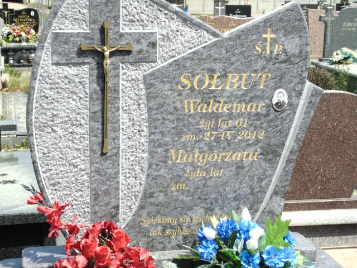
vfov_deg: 20.7
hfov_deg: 27.4
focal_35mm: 71
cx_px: 178
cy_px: 134
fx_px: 732
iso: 80
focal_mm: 13
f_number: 4.7
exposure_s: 1/500
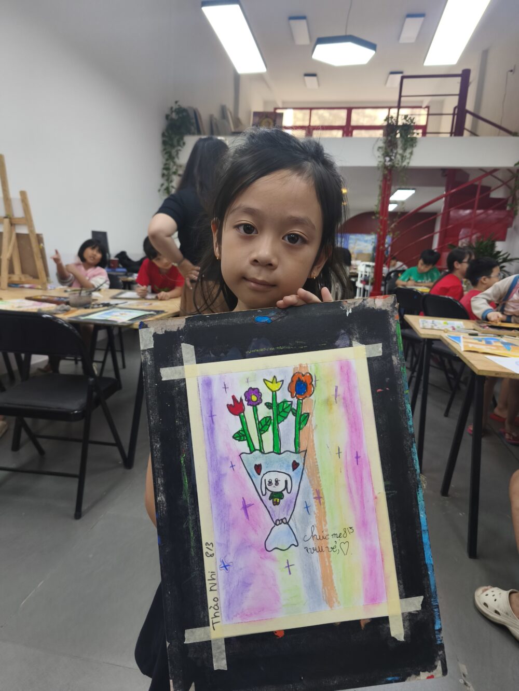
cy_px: 346
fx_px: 460
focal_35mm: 23
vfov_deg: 73.9
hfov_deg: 58.9
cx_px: 260
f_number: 1.7
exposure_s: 1/160
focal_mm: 5.35
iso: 80
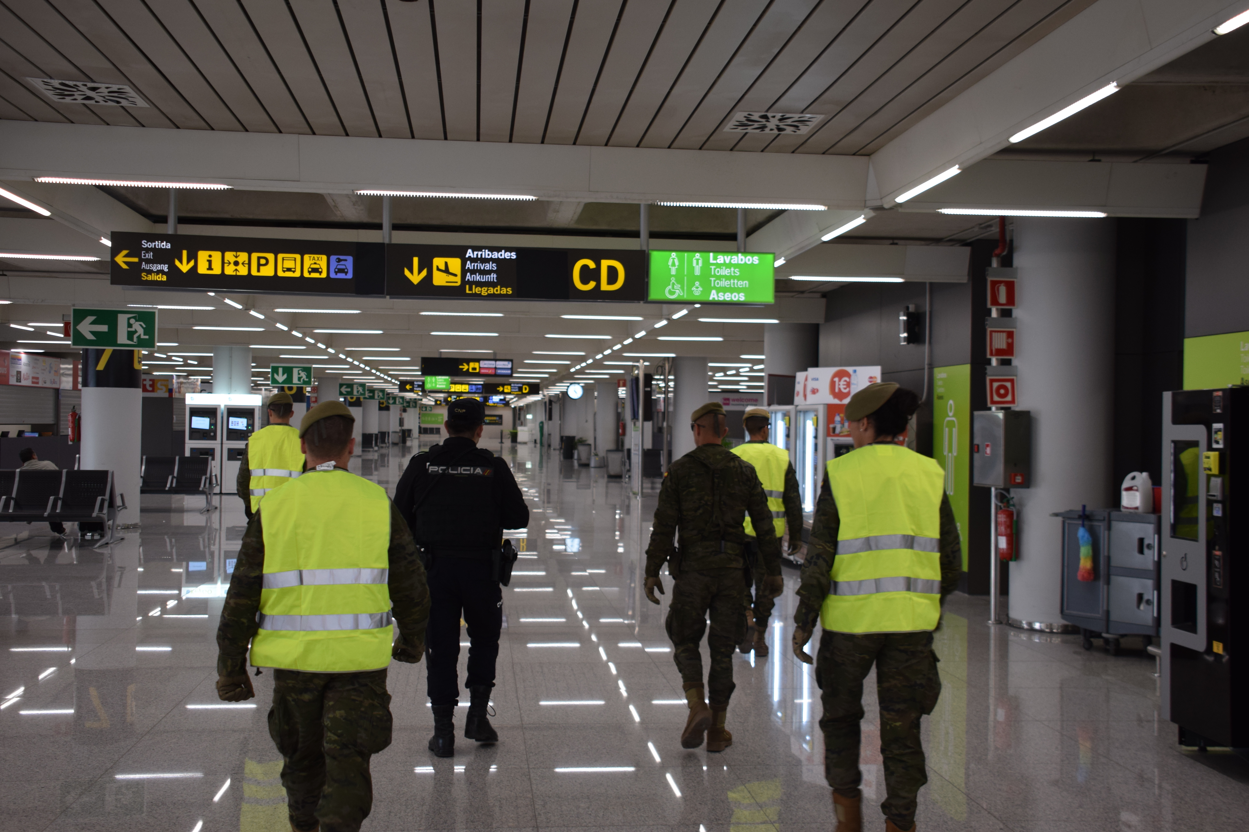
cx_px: 624
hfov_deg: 49.6
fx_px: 1353
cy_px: 416
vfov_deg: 34.2
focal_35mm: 39
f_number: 4
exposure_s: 1/60
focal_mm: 26
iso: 450
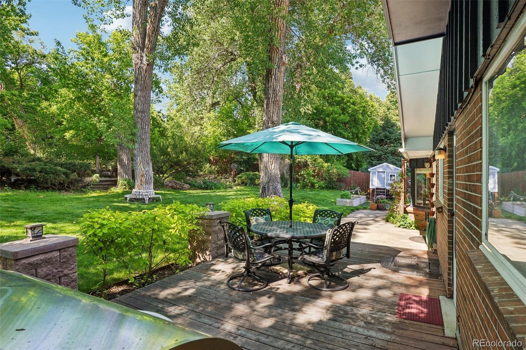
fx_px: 263
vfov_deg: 67.4
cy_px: 175
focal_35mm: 18
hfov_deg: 90.0
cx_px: 263
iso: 100
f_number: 8
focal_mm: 12
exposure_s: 1/45
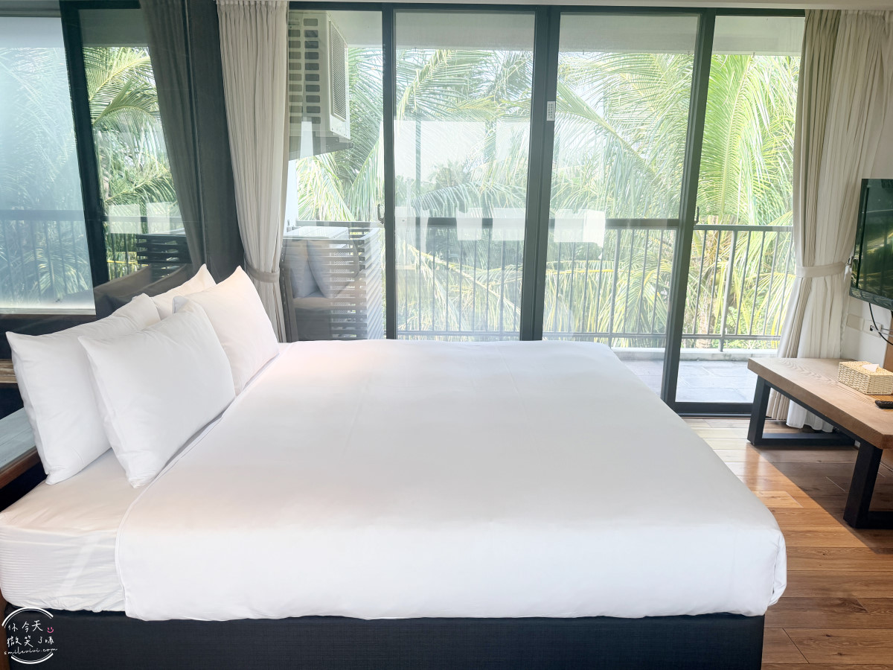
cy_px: 335
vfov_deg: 56.8
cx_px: 446
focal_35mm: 24
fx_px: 619
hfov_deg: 71.6
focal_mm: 6.76
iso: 100
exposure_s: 1/140
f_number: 1.78
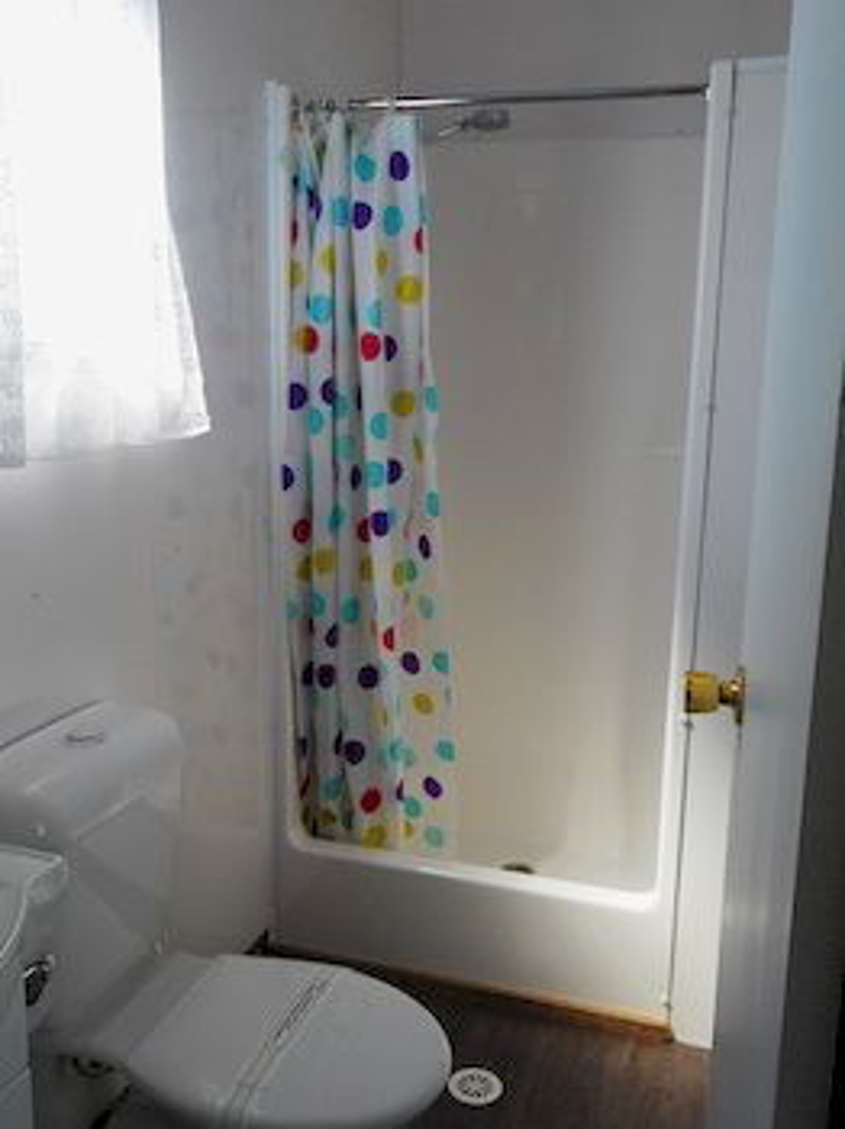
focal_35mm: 34
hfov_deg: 41.7
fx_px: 1108
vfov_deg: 54.0
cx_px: 422
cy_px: 564
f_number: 4.2
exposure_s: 1/30
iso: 80
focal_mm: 6
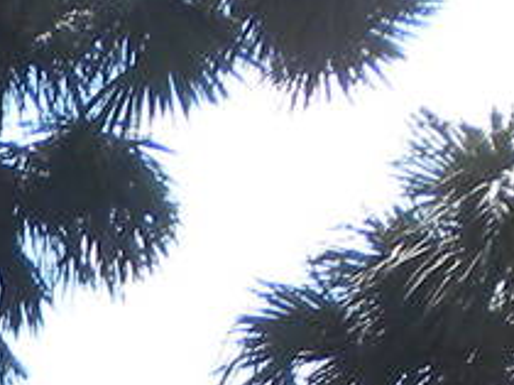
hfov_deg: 6.8
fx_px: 4183
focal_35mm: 282
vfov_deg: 4.8
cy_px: 1425
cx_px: -575
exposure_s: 1/53
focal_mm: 6.6
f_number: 10
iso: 64
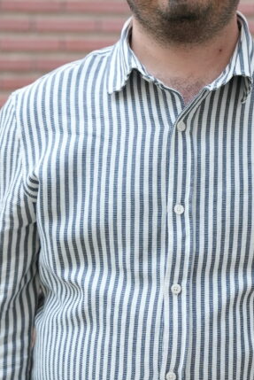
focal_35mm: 134
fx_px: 1415
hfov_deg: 10.3
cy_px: 190
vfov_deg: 15.3
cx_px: 170
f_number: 2.8
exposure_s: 1/100
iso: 800
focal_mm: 50
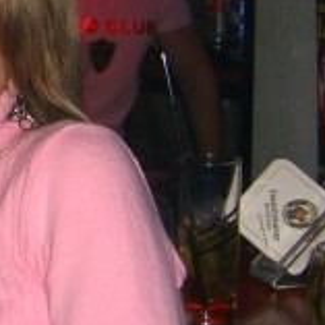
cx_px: -176
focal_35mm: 128
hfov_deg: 12.9
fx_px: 1360
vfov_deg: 13.6
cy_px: 81
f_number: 2.8
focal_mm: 7.9
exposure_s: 1/60
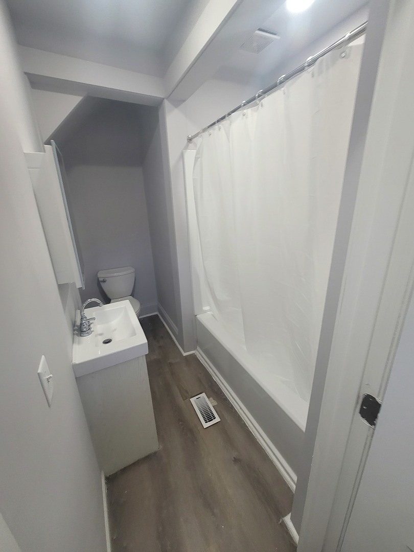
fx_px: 207
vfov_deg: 106.2
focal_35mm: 13
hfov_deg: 89.9
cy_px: 276
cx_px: 207
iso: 160
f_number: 2.2
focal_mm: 2.2
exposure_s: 1/60
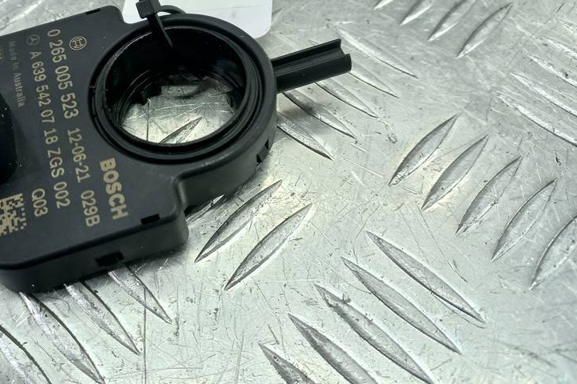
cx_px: 177
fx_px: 593
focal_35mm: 37
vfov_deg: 35.3
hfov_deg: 50.6
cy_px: 104
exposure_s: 1/50
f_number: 1.8
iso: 64
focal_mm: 4.6
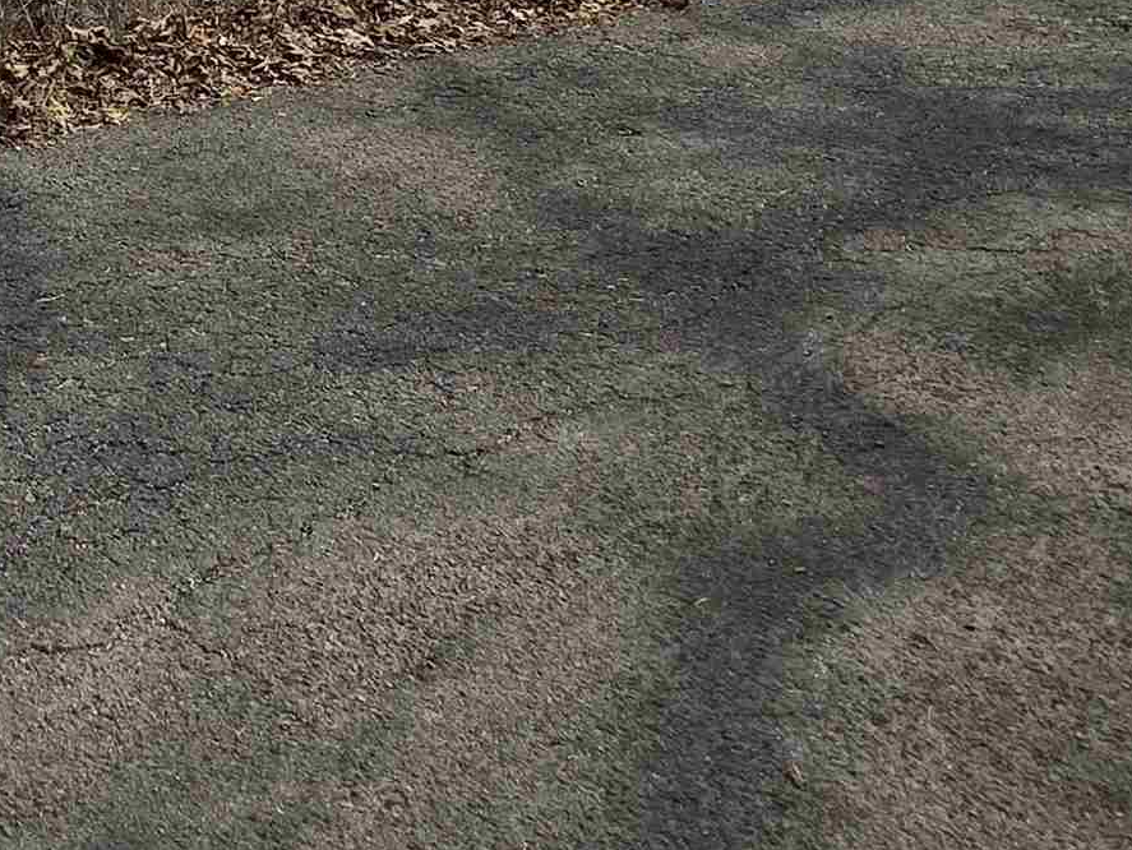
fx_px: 1472
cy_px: -301
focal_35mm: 45
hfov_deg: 36.4
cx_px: -75
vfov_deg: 26.5
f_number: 1.9
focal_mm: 2.2
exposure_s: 1/1854
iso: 40
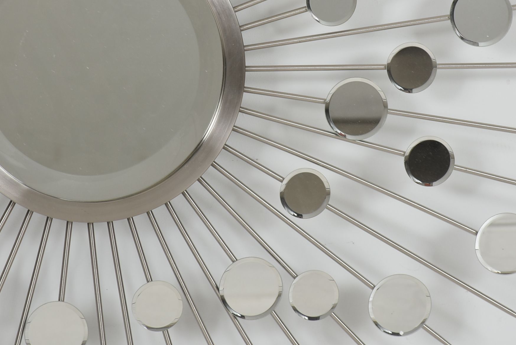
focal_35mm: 360
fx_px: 5165
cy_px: 54
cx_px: 253
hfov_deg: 5.7
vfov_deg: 3.8
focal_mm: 140
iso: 200
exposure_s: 1/125
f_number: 11
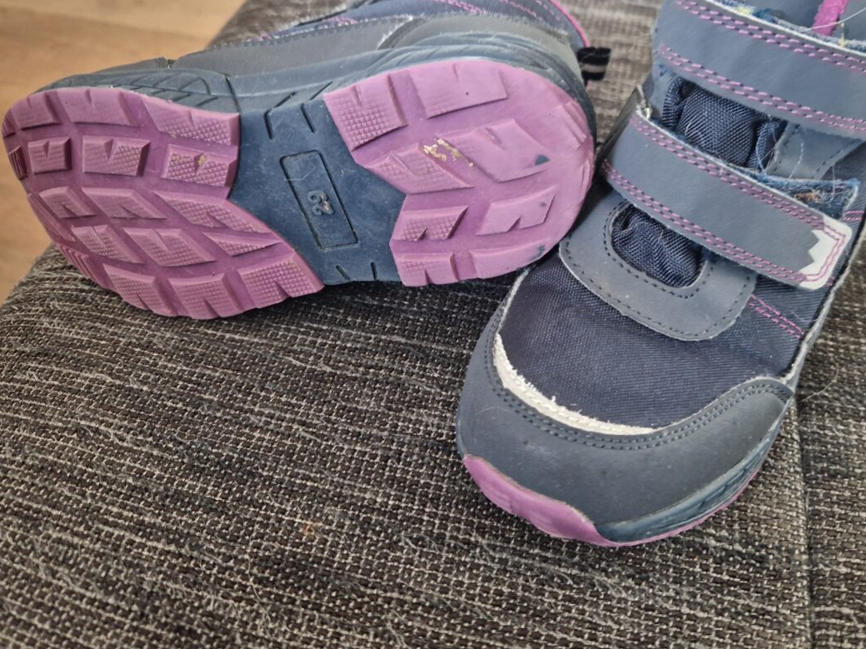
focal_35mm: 31
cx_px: 468
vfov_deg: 45.2
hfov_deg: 58.3
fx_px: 775
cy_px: 262
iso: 500
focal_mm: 5.4
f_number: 1.8
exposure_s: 1/25
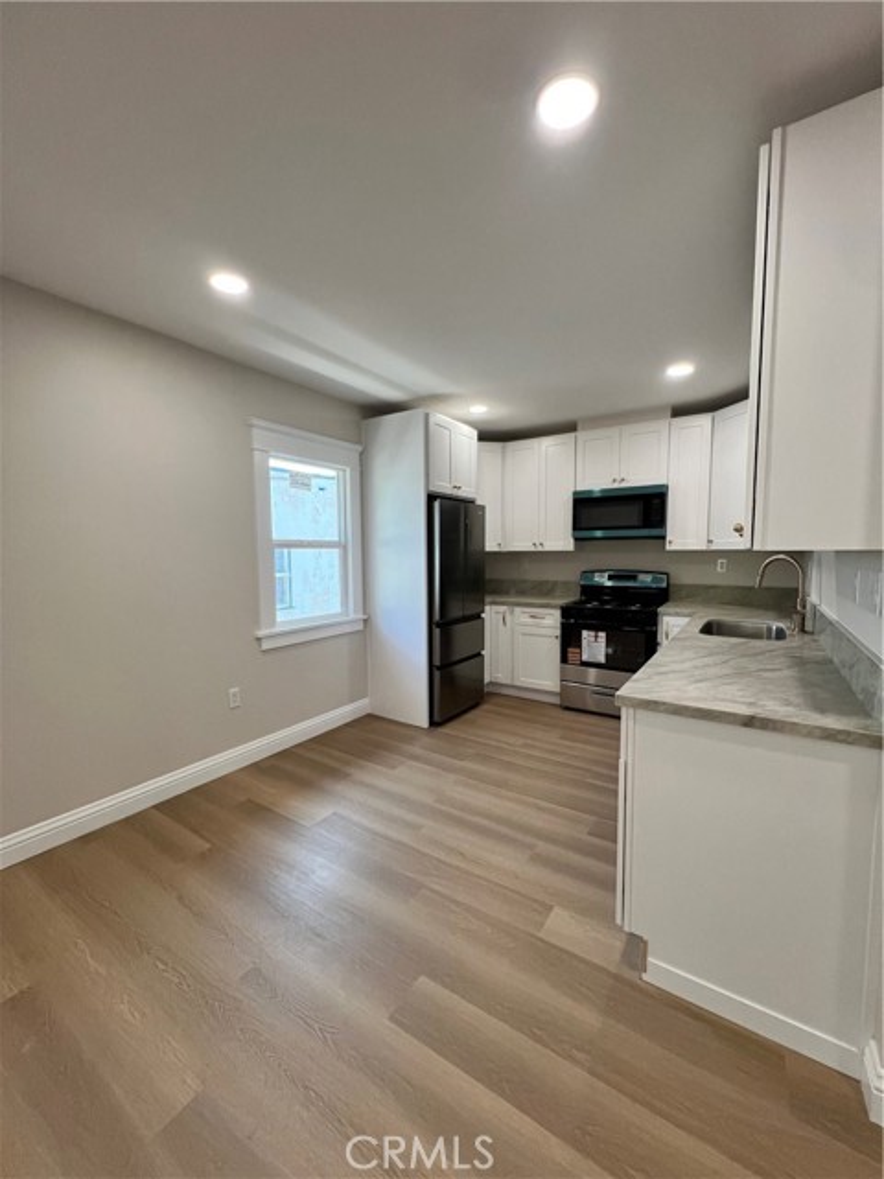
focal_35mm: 13
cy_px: 590
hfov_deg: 89.9
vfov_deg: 106.2
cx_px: 442
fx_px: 443
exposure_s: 1/120
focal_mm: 1.57
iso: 100
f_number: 1.8
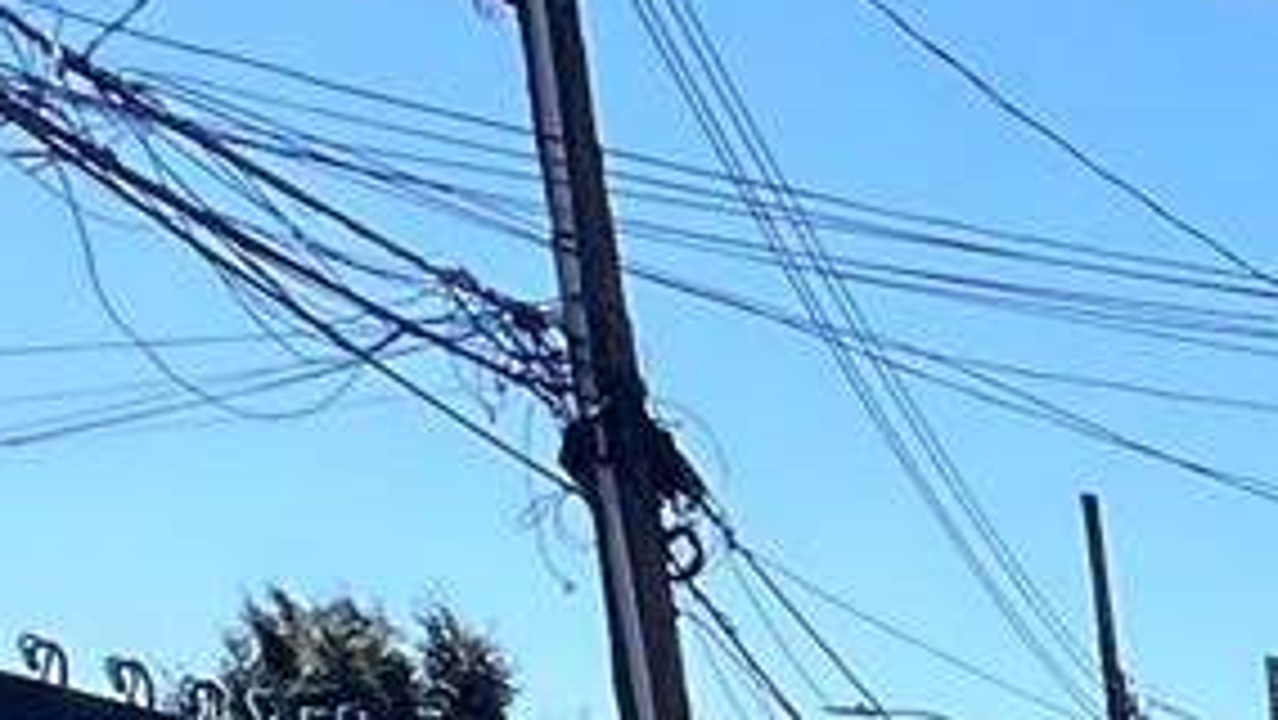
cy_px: 2016
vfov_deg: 9.7
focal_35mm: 102
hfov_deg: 13.3
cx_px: 3303
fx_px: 3458
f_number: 1.8
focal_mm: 1.57
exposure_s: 1/1309
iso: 32
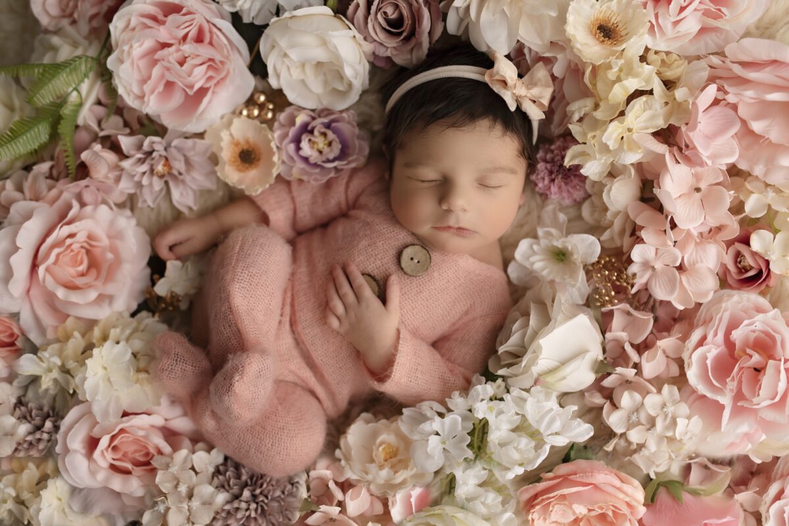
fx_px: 767
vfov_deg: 37.8
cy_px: 263
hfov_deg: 54.5
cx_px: 394
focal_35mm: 35
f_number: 2.8
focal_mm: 35
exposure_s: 1/160
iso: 125
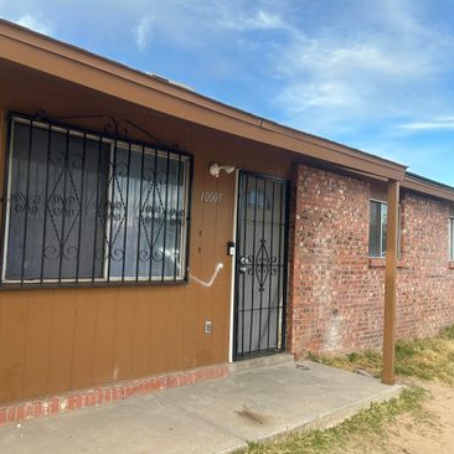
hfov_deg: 54.4
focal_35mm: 29
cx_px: 148
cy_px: 223
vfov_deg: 55.6
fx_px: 430
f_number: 1.78
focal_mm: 6.86
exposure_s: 1/390
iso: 80
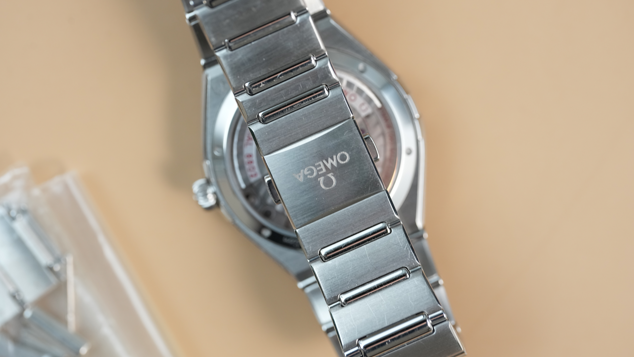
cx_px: 317
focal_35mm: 105
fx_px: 1765
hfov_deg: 20.4
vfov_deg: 11.5
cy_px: 156
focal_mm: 100
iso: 1250
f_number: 4
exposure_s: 1/30
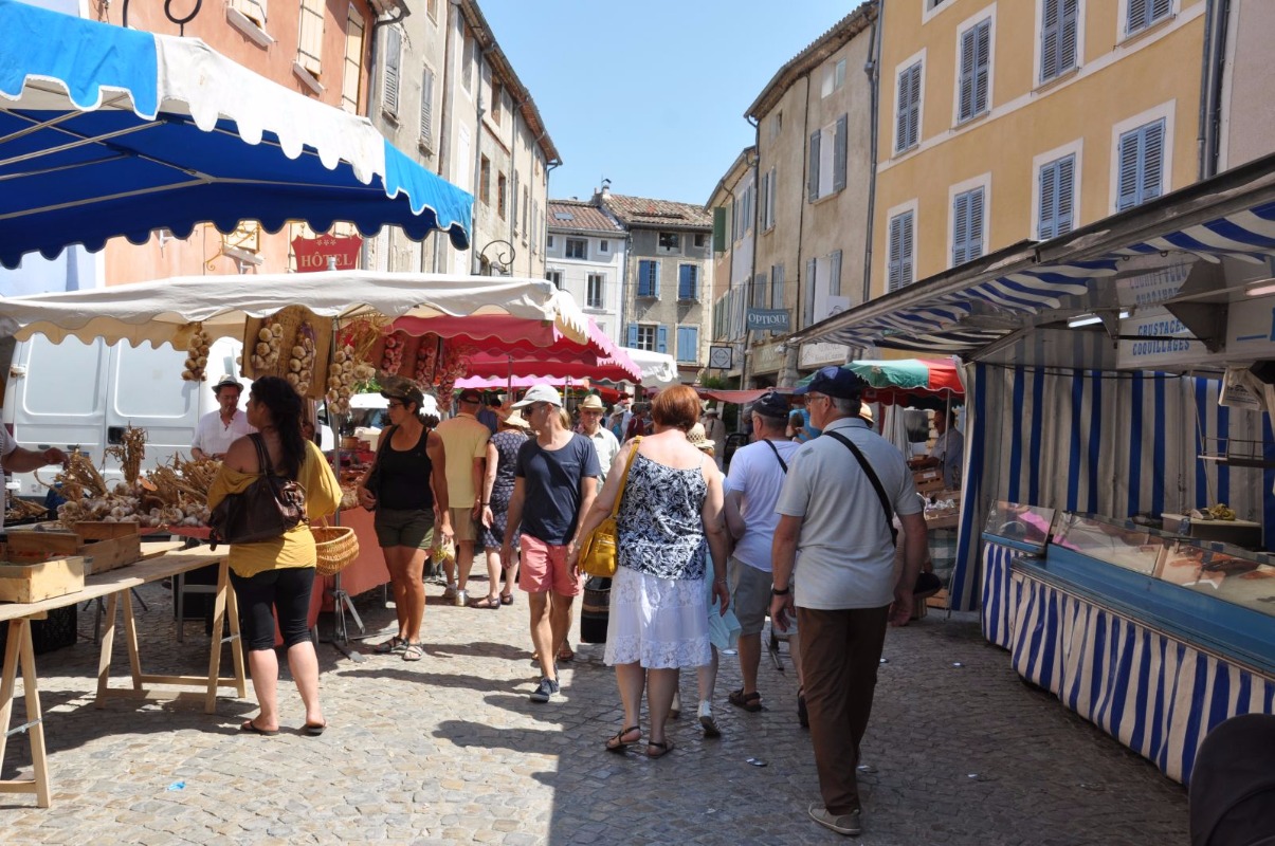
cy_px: 423
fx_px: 1167
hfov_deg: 57.3
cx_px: 638
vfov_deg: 39.9
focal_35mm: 33
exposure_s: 1/400
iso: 320
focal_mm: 22
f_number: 10
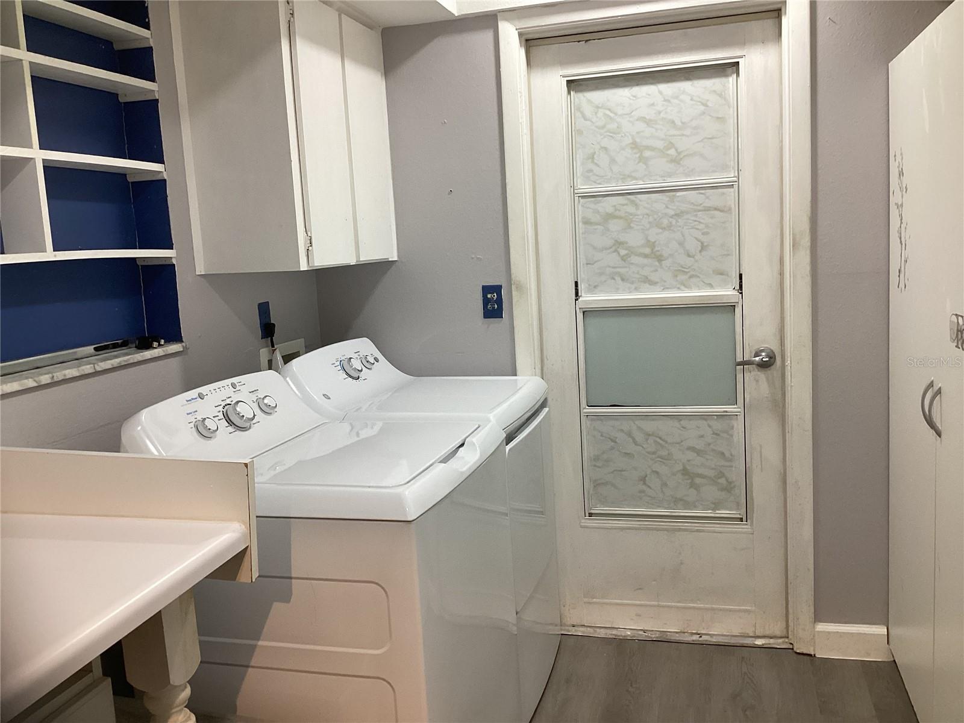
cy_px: 362
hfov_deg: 58.4
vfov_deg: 45.4
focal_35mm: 31
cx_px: 482
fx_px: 863
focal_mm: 3.3
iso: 100
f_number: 2.4
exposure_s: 1/60
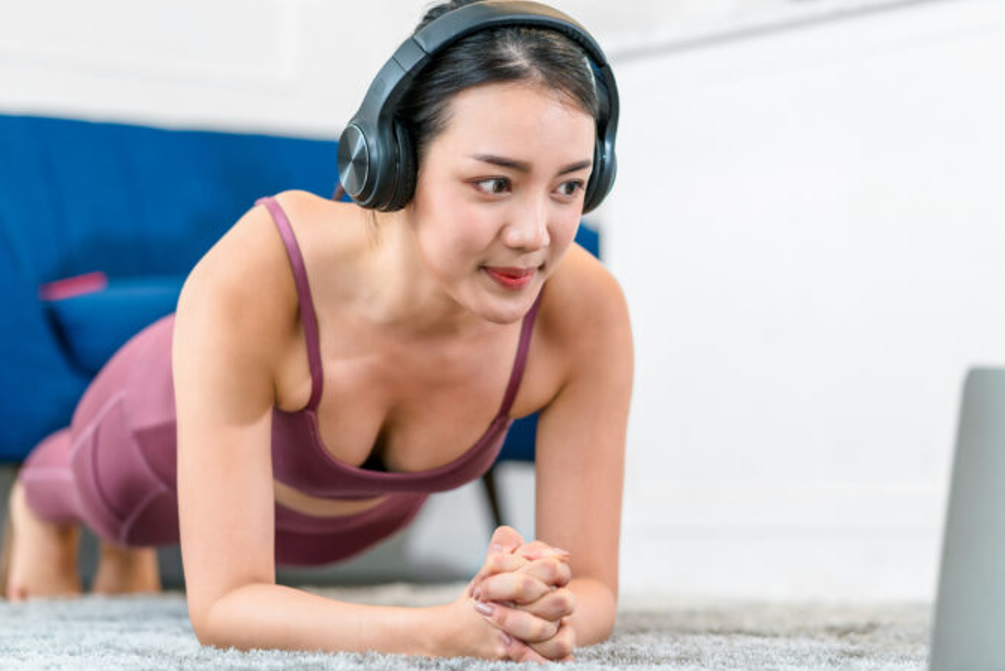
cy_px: 352
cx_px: 517
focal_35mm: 96
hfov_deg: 21.2
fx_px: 2681
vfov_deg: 14.3
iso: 640
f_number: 2.8
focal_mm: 85
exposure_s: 1/160
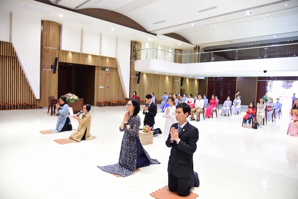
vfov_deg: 53.2
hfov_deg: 73.7
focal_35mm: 24
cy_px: 100
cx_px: 149
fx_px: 199
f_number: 4
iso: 1000
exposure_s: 1/40
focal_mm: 24
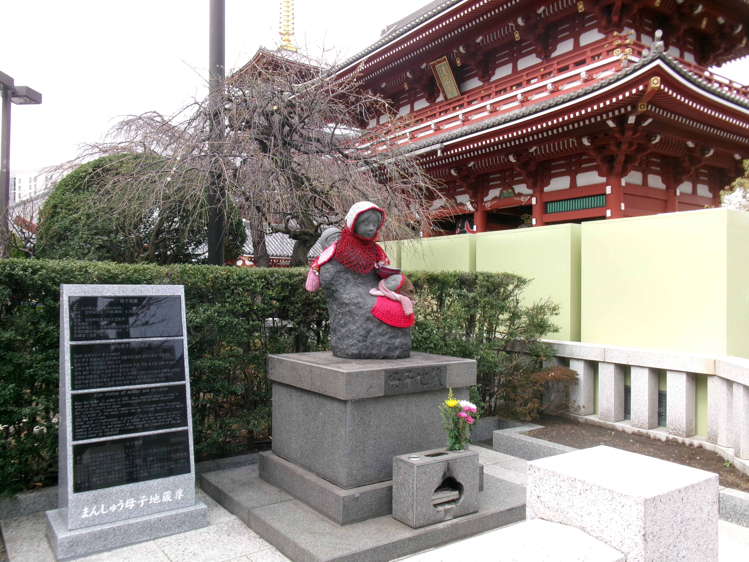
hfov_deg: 63.4
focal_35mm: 28
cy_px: 281
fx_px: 606
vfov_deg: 49.7
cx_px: 374
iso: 100
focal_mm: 5.1
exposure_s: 1/42
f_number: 10.8
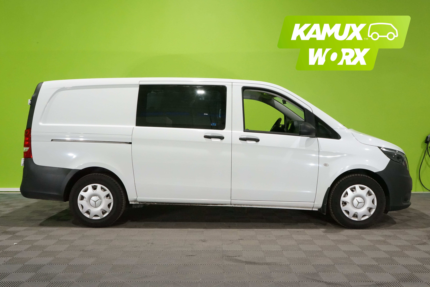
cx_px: 215
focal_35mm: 32
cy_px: 144
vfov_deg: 41.1
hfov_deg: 58.7
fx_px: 382
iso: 6400
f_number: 22
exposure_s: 1/25
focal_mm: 32
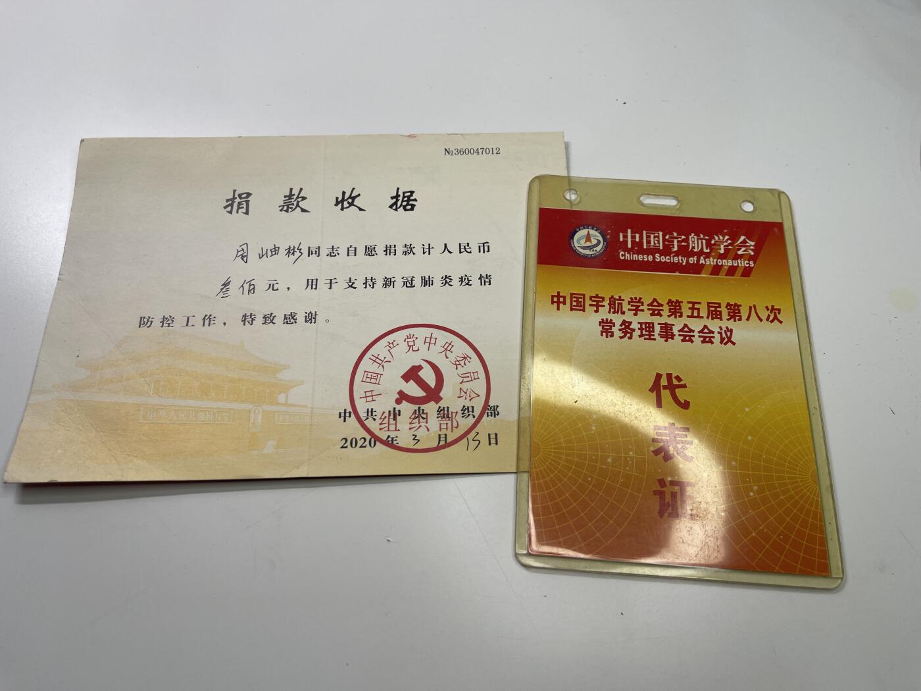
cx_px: 460
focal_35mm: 25
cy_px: 346
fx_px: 665
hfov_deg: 69.4
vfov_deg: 54.9
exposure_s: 1/185
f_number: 1.6
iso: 32
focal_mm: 5.1
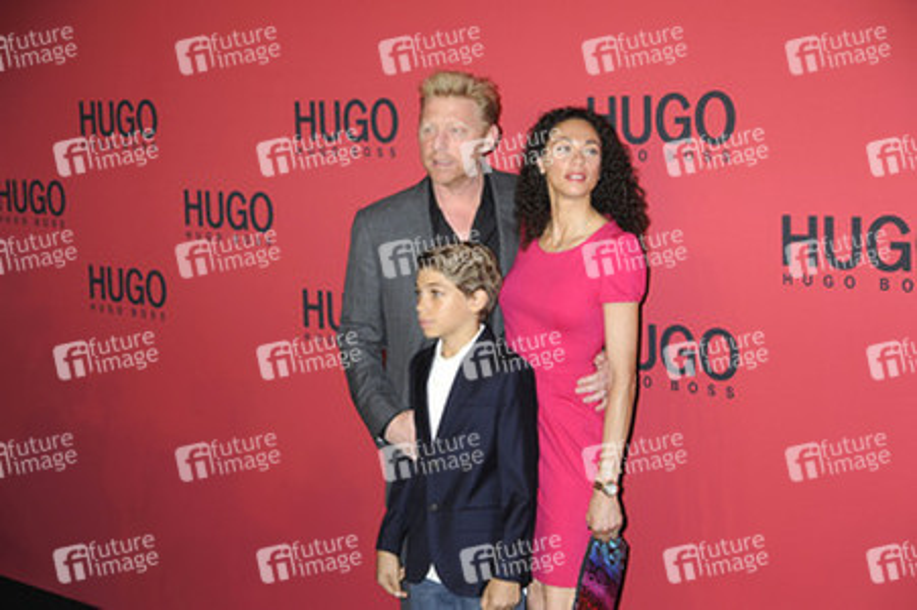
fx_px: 1909
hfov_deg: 27.0
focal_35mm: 75
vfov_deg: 18.2
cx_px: 458
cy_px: 305
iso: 400
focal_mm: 75
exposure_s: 1/160
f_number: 5.6
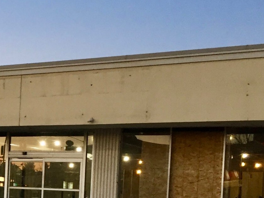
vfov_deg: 16.4
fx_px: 671
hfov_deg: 20.4
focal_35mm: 88
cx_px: -74
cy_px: 203
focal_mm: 4.15
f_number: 2.2
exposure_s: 1/30
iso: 80
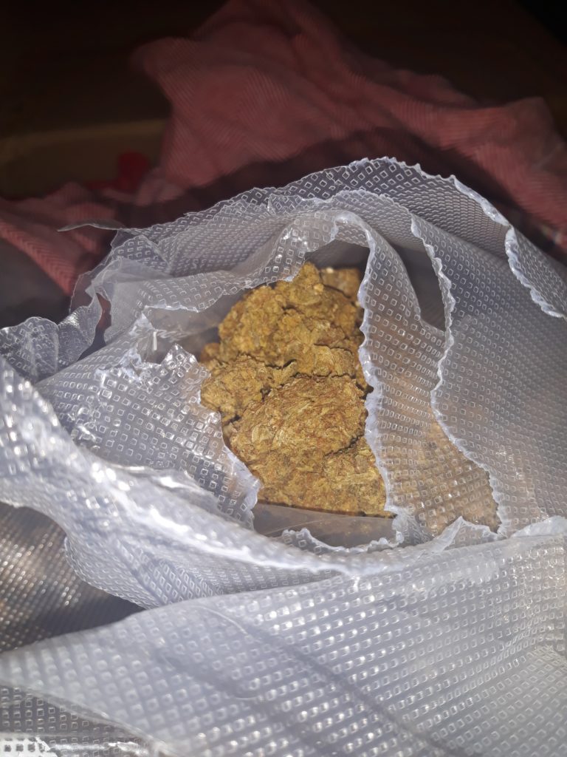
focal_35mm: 27
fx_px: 590
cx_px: 284
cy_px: 378
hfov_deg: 51.4
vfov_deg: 65.3
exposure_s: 1/168
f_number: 1.7
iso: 40
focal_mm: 3.71
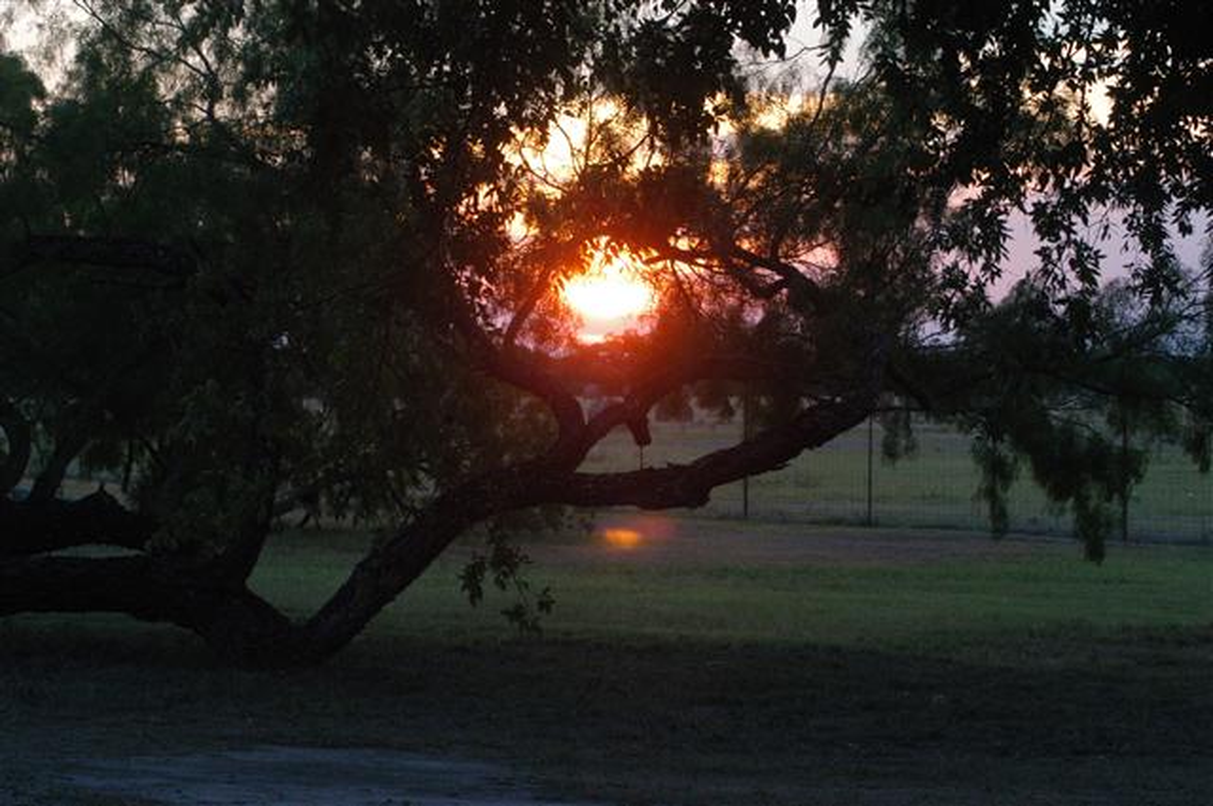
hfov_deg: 19.5
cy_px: 403
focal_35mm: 105
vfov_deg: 13.0
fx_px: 3533
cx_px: 606
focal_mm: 70
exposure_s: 1/160
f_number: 6.3
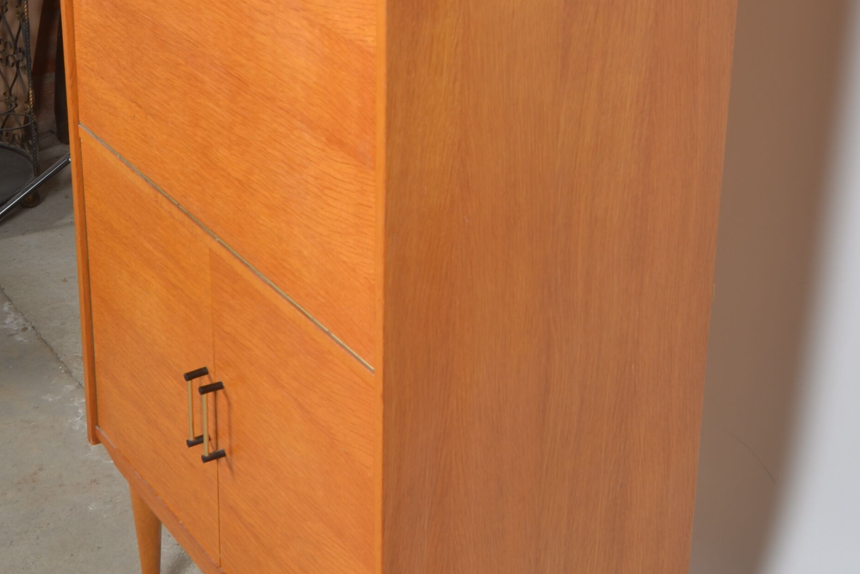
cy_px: 122
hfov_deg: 28.5
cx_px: 443
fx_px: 1696
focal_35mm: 71
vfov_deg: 19.0
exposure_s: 1/125
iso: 100
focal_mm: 24
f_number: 11
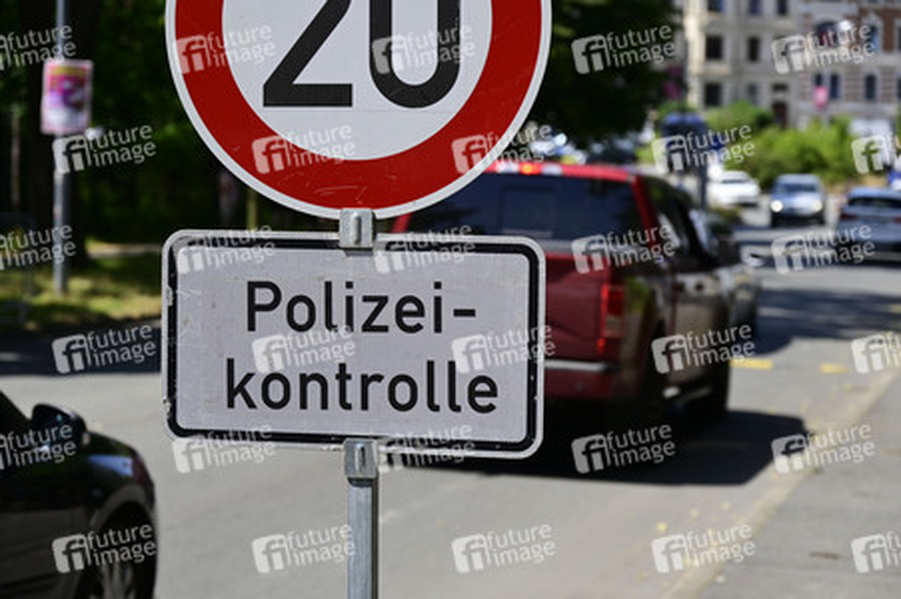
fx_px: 2501
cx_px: 450
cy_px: 300
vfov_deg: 13.7
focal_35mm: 100
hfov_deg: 20.4
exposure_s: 1/250
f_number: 6.3
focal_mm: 100
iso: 100
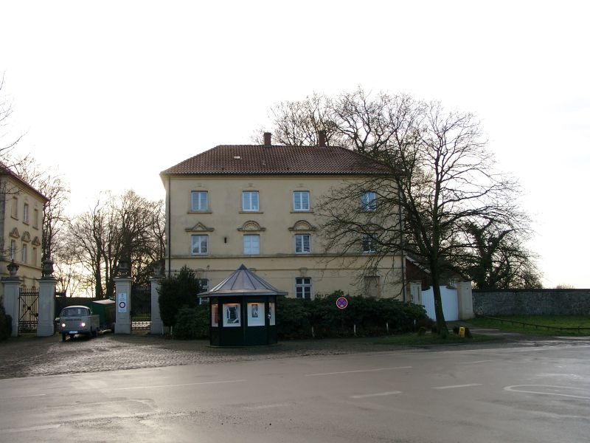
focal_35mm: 34
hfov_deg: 54.0
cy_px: 222
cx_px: 295
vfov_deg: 41.8
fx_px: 580
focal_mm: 7.13
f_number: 2.8
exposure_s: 1/391
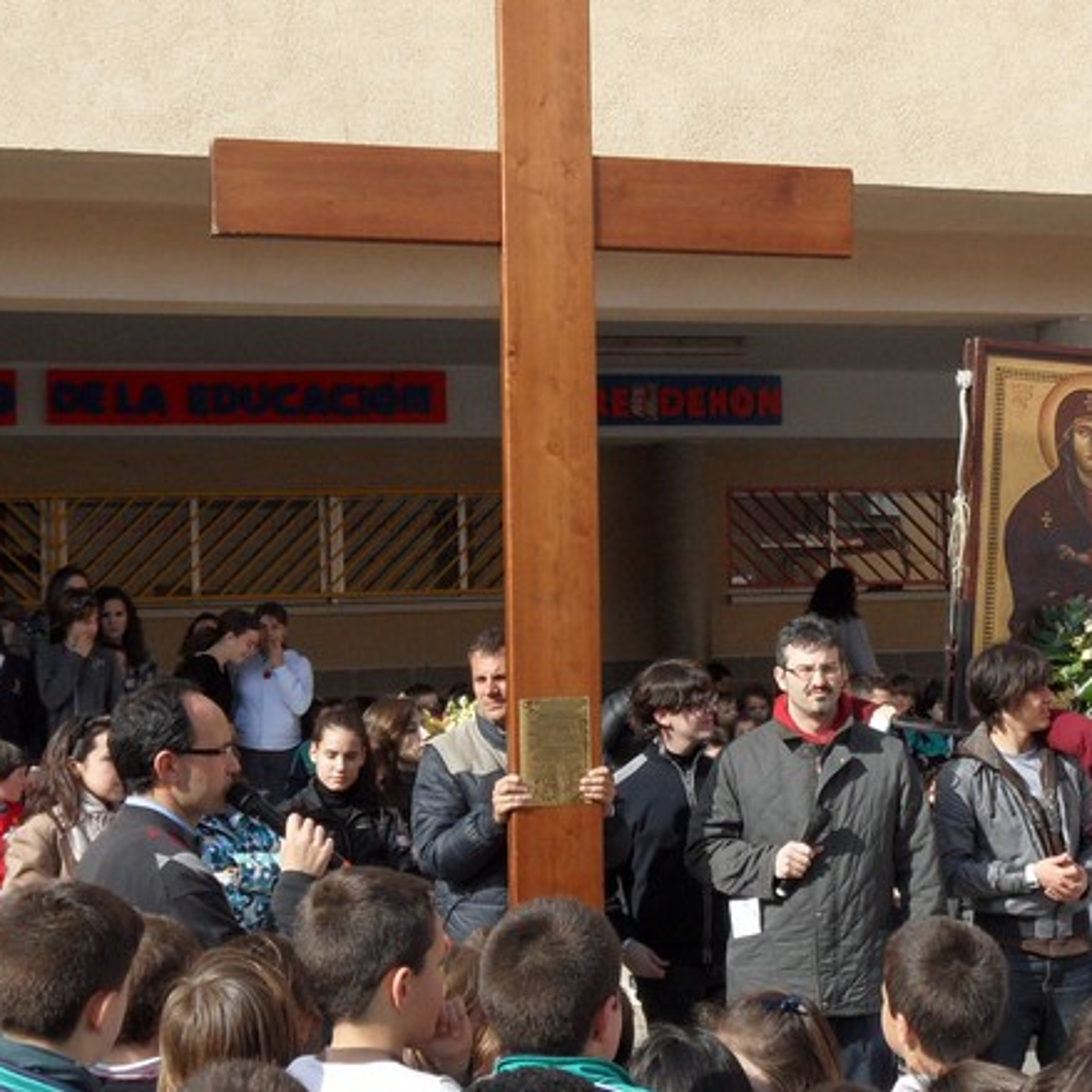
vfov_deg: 26.1
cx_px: 741
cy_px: 540
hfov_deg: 25.9
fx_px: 2356
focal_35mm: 66
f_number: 3.4
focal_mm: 5.3
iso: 80
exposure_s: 1/750
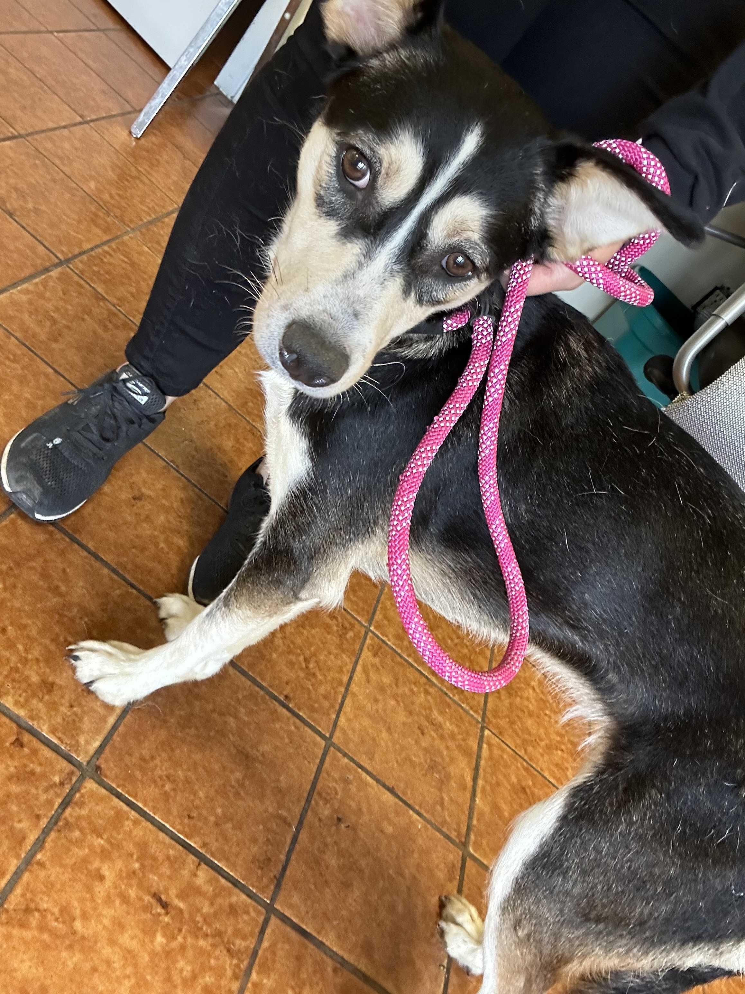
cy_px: 497
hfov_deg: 46.8
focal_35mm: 30
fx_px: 861
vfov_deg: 60.0
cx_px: 372
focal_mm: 2.69
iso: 125
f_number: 1.9
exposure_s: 1/60
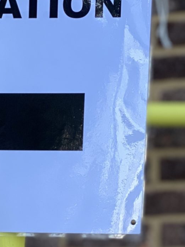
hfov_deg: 7.7
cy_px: 393
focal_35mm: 191
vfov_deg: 10.0
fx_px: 1361
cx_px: -56
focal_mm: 6
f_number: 2
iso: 40
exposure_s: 1/122
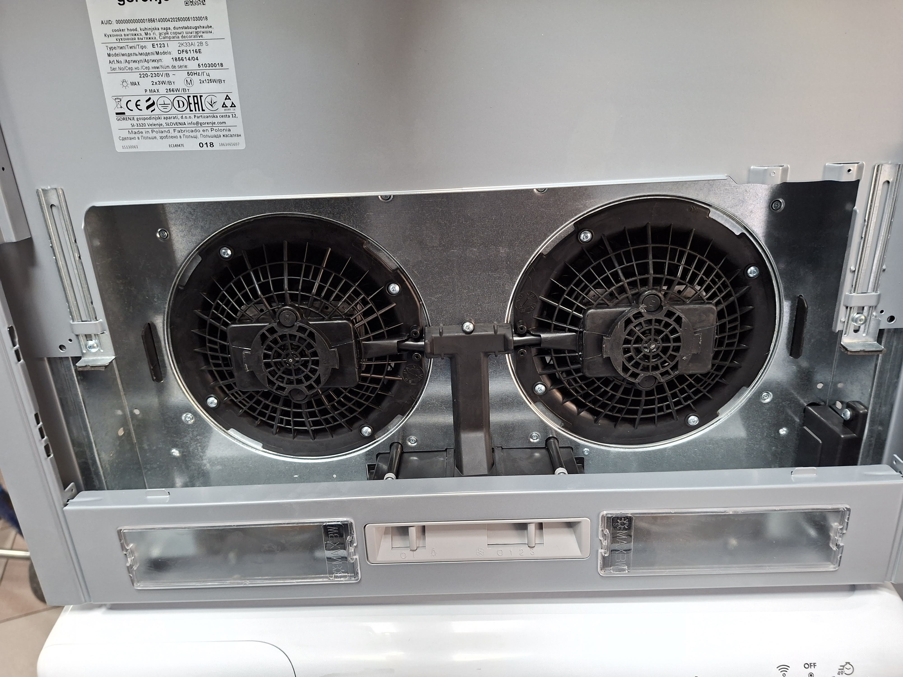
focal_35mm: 23
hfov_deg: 73.9
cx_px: 452
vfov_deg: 58.9
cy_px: 338
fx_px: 600
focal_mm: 5.54
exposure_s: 1/33
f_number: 1.8
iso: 320
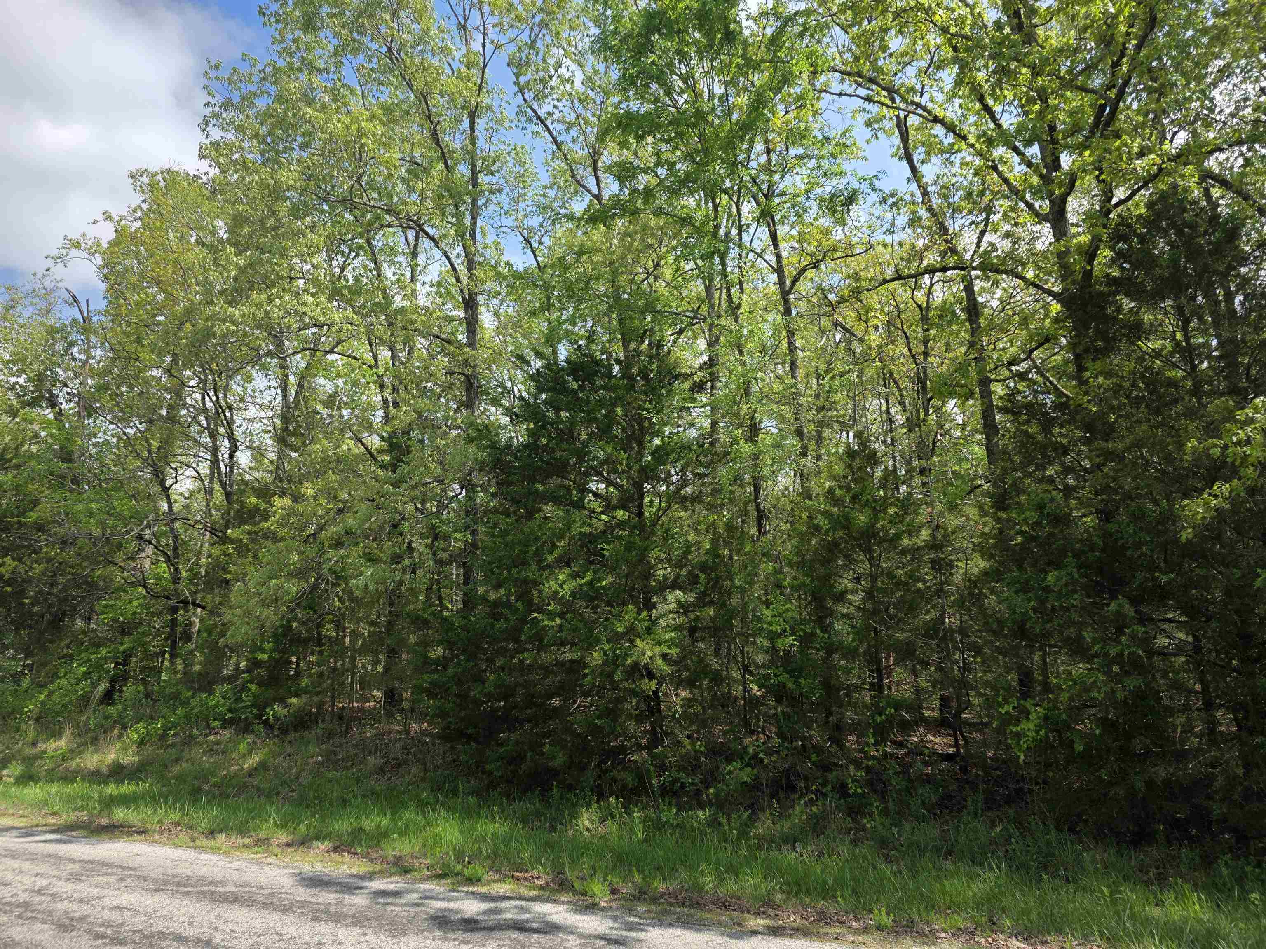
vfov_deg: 58.9
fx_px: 841
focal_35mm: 23
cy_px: 474
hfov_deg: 73.9
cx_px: 633
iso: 80
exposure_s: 1/2456
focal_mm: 6.3
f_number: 1.7
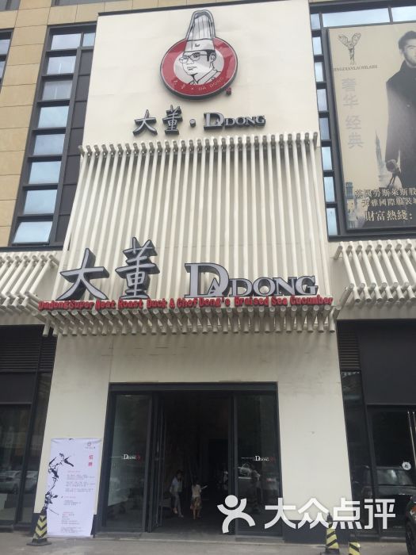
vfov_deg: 61.7
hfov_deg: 48.2
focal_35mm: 29
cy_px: 278
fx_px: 465
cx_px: 208
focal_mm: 4.15
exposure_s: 1/1199
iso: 32
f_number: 2.2
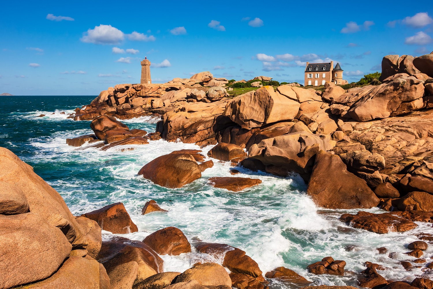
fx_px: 385
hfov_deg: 58.7
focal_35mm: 32
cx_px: 216
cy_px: 144
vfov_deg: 41.1
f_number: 5.6
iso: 125
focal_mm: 11.8
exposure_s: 1/1000
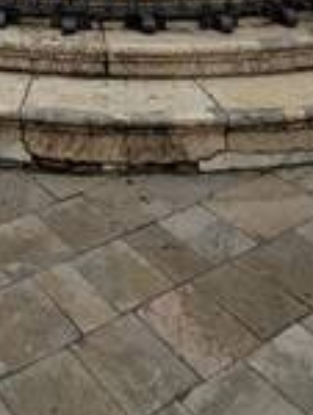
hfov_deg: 26.5
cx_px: -28
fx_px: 613
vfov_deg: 21.5
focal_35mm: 51
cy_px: -351
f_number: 1.95
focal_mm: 2.23
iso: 42
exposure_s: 1/1003
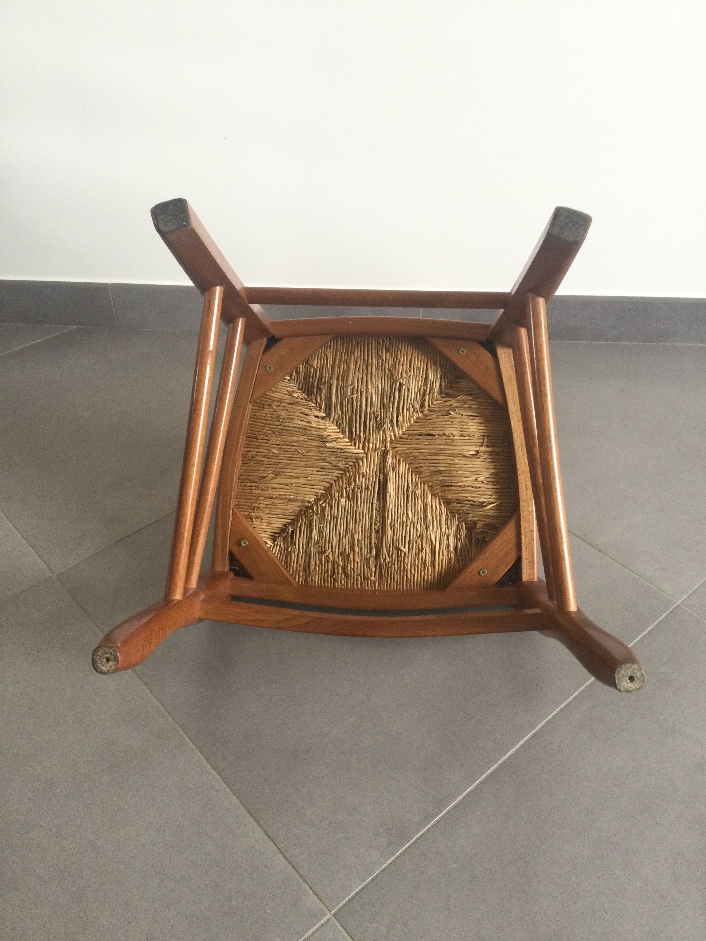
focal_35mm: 31
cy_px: 470
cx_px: 353
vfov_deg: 58.4
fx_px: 843
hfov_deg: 45.4
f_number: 2.4
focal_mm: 3.3
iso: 125
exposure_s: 1/33
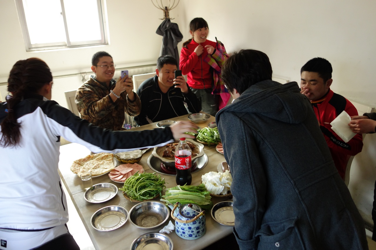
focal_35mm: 28
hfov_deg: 65.5
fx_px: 292
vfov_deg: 46.4
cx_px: 188
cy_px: 125
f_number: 1.8
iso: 400
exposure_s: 1/100
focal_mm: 10.4
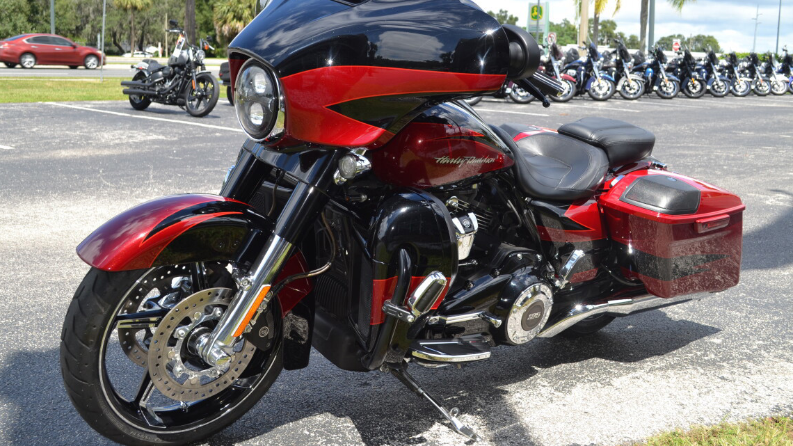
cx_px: 392
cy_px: 191
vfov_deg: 27.7
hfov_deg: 47.4
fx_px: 904
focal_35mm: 43
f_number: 6.3
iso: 100
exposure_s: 1/200
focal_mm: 26
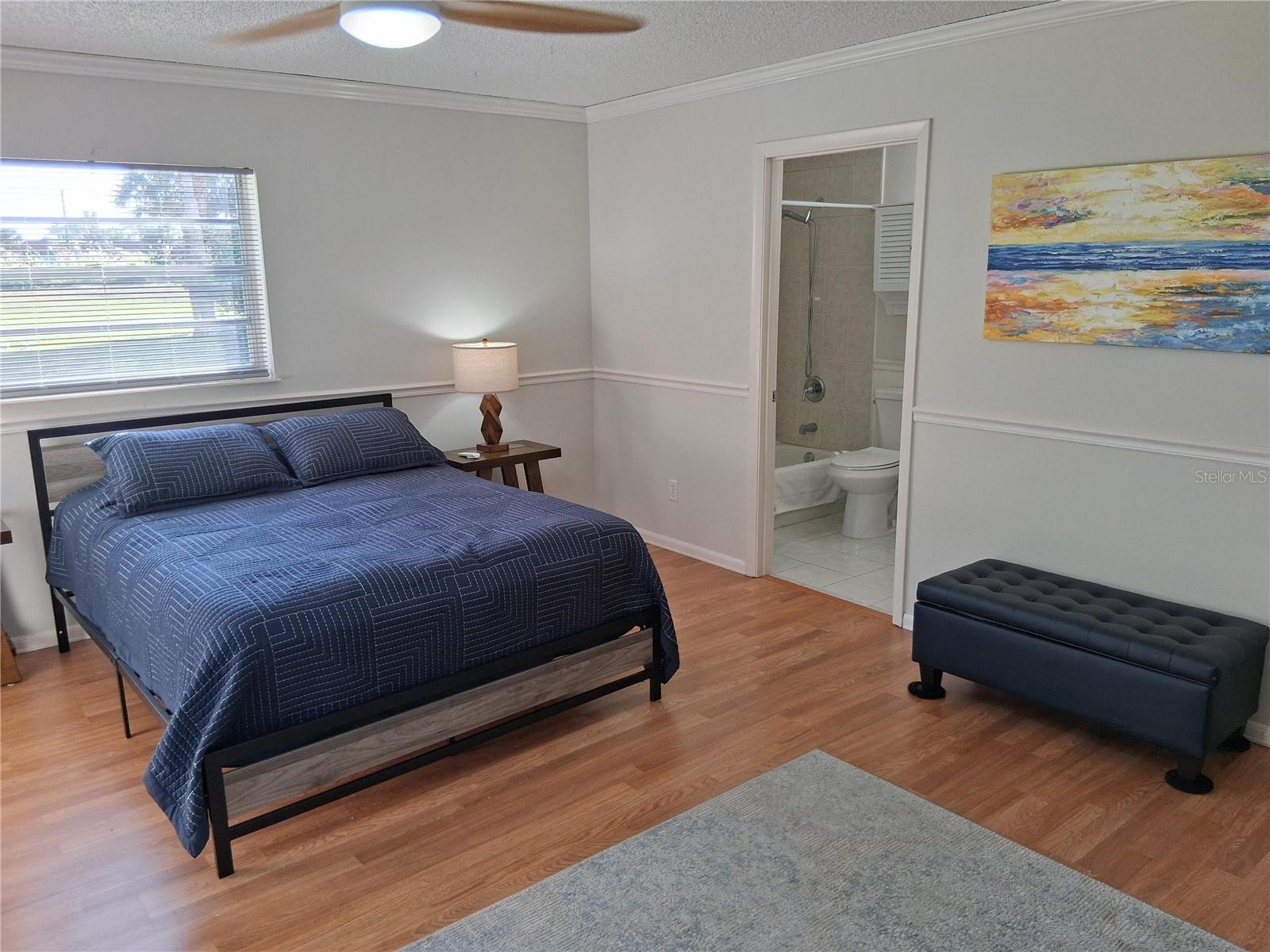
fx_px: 954
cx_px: 635
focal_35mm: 26
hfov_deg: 67.3
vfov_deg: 53.1
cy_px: 476
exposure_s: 1/120
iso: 125
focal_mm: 3.98
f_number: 1.8
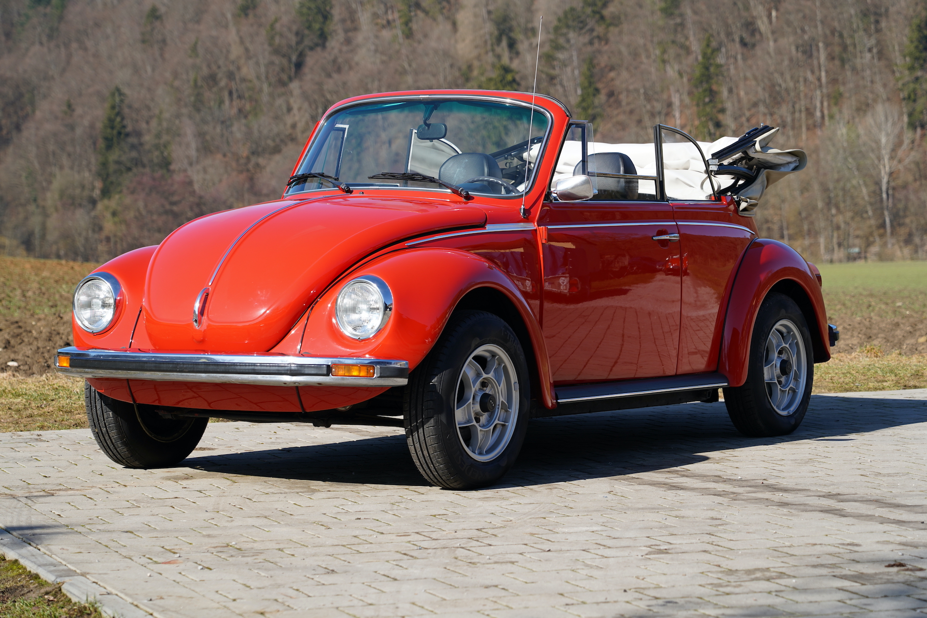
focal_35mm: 105
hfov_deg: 19.5
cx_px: 464
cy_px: 309
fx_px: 2704
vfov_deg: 13.0
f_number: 5.6
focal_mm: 105
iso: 100
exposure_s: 1/320
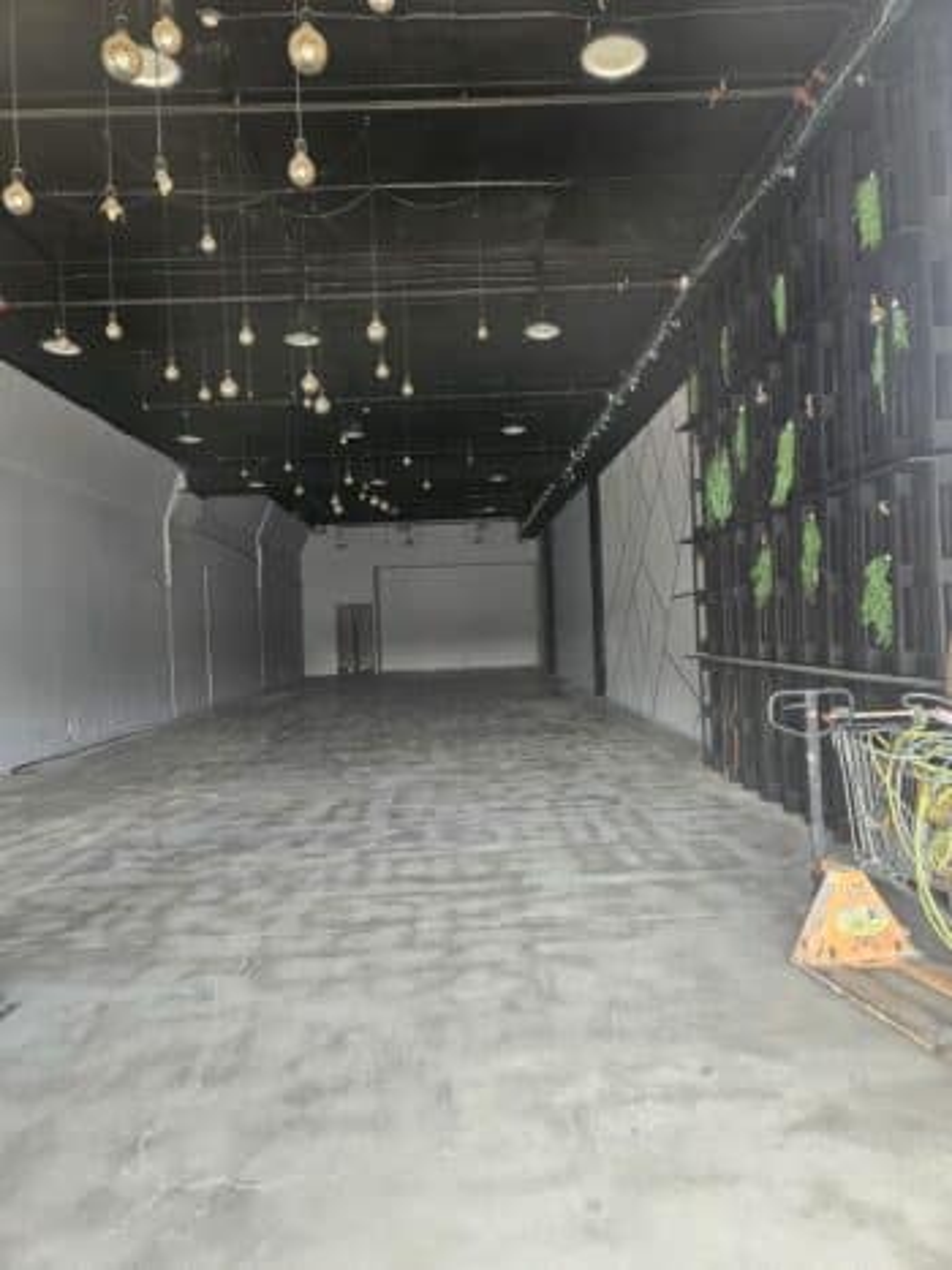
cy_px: 635
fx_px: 844
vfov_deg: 73.9
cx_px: 476
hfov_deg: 58.9
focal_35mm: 23
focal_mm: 5.4
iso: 250
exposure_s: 1/142
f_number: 1.8
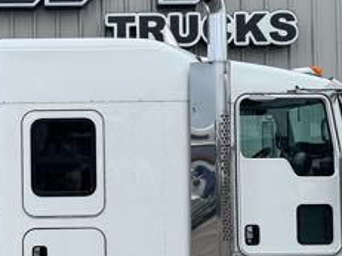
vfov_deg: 16.9
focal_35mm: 87
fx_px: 859
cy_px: 150
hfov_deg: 22.1
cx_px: 52
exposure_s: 1/1869
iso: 80
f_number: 1.78
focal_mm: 6.76
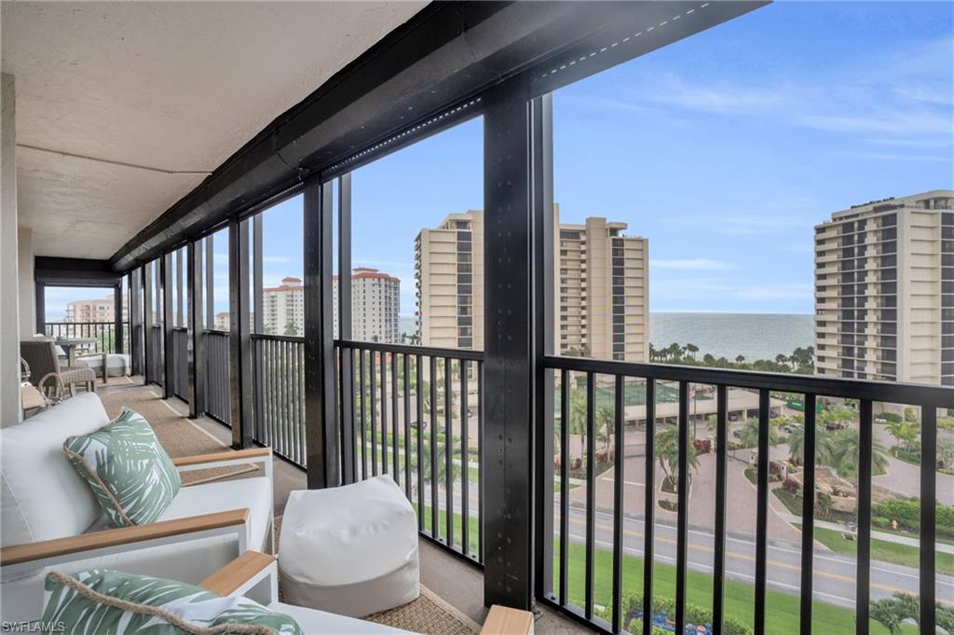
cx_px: 477
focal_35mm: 16
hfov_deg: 96.8
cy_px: 318
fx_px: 424
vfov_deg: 73.7
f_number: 9
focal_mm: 16
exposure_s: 1/100
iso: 200
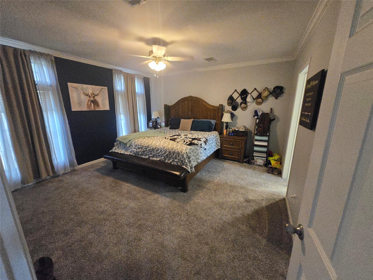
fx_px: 140
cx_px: 186
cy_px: 140
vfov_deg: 89.9
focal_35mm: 13
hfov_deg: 106.2
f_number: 2.2
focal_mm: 1.7
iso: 1250
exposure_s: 1/60
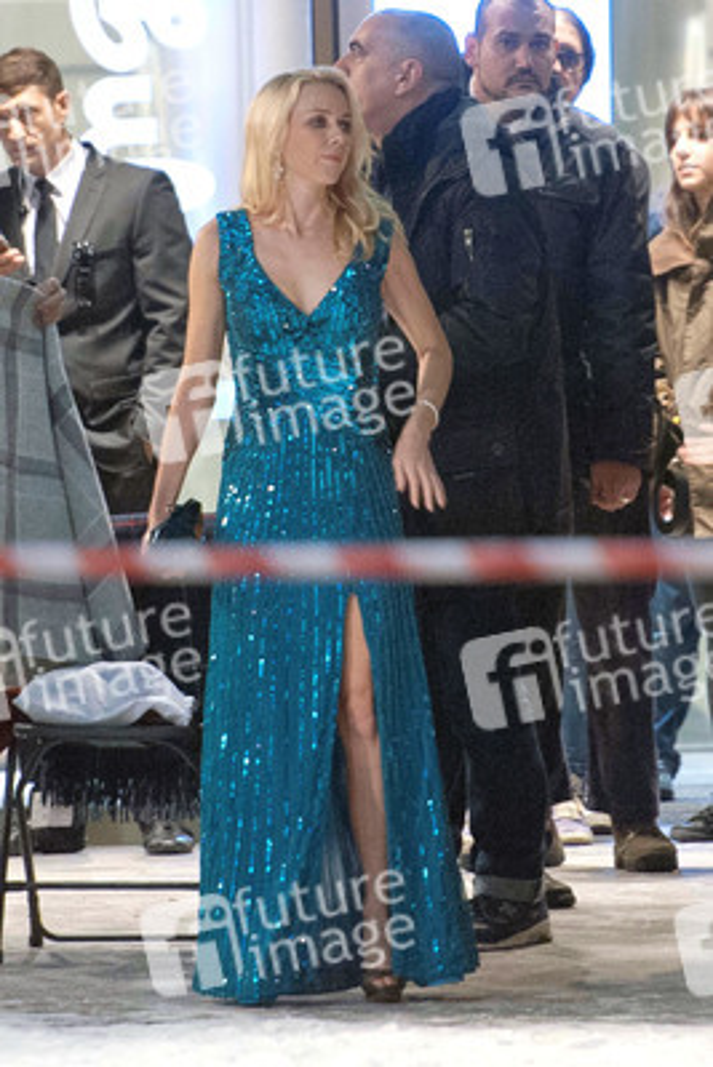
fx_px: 5936
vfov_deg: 10.3
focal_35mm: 200
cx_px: 356
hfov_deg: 6.9
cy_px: 534
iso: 2500
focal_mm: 200
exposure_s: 1/125
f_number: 2.8
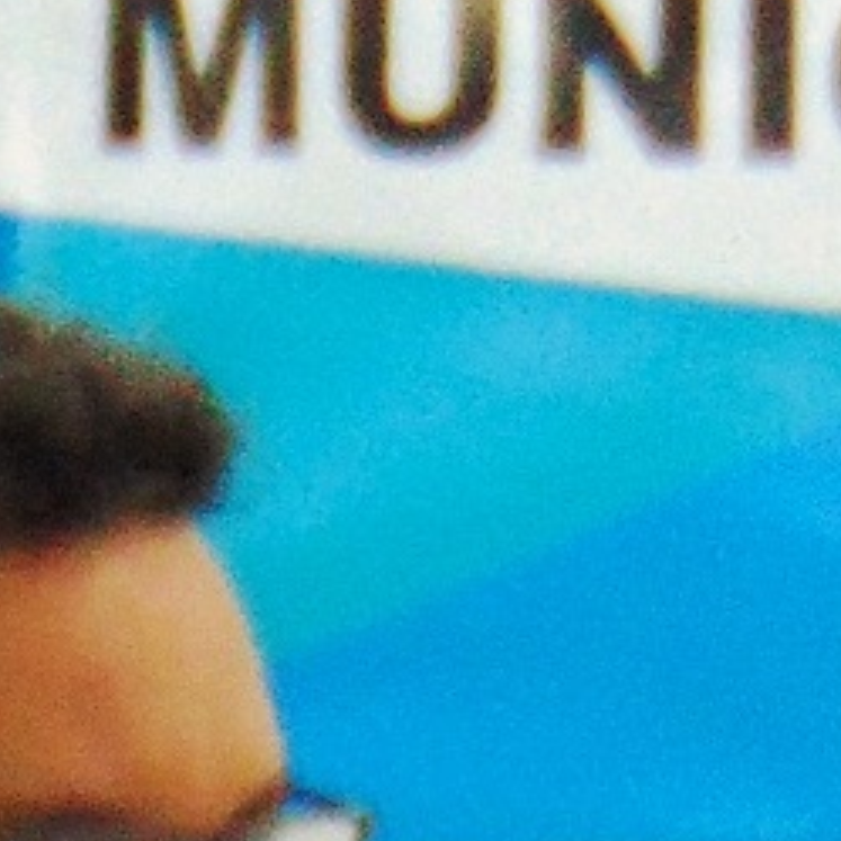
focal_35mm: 986
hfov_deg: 1.8
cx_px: -301
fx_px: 27102
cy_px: 1267
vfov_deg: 1.8
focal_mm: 19.4
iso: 160
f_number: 3.9
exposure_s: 1/30
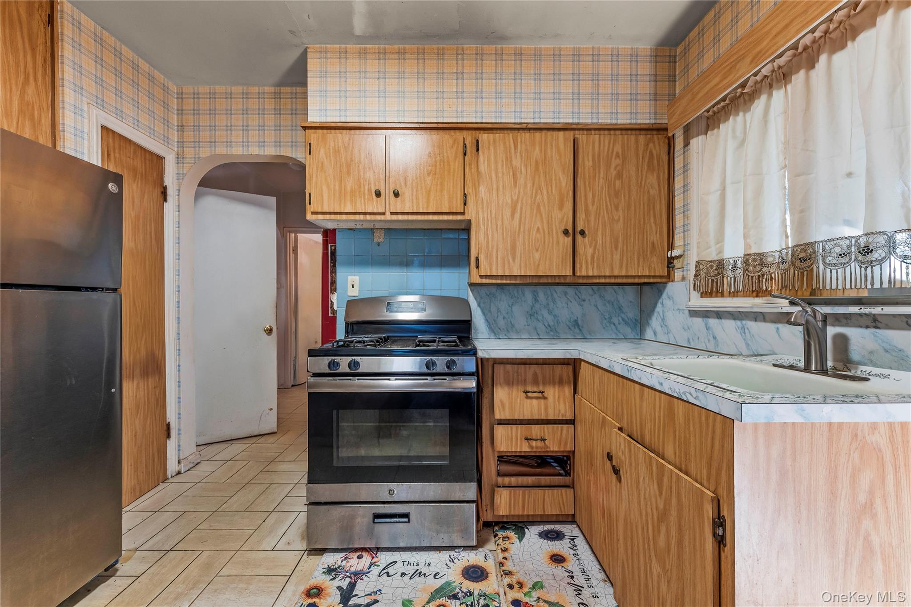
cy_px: 304
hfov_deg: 104.3
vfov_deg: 81.2
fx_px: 354
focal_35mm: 14
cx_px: 456
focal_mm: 14
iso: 800
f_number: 8
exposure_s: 1/1.67
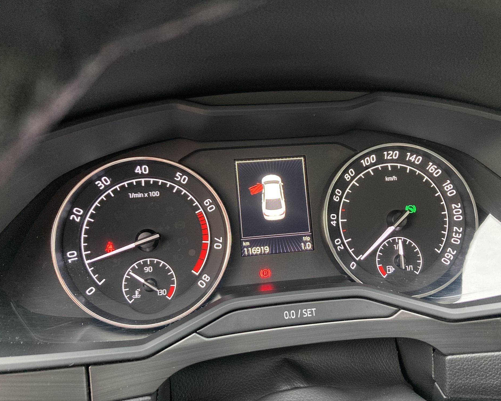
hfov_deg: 58.7
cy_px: 206
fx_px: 445
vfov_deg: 48.5
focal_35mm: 30
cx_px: 273
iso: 320
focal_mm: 3.99
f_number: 1.8
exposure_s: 1/48
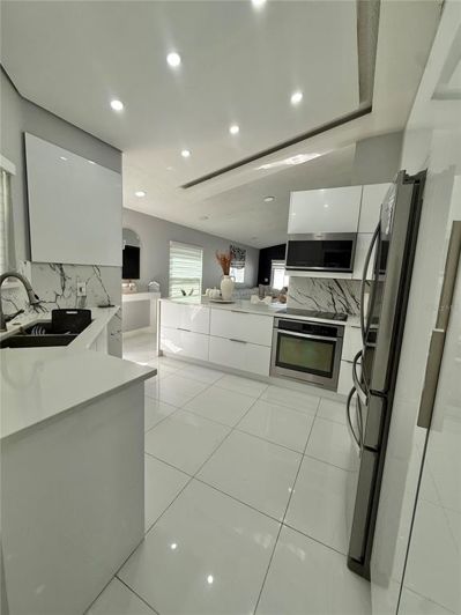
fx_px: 249
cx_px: 230
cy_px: 308
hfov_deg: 85.7
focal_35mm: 14
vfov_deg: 102.1
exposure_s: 1/129
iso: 50
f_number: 2.2
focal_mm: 2.22
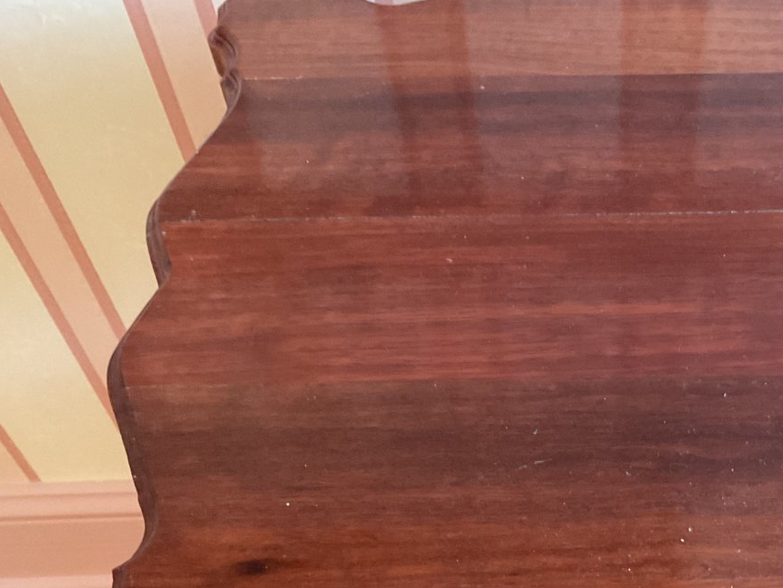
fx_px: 1154
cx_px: 650
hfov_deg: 36.0
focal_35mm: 51
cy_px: 484
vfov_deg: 27.9
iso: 320
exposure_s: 1/30
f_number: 1.8
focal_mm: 3
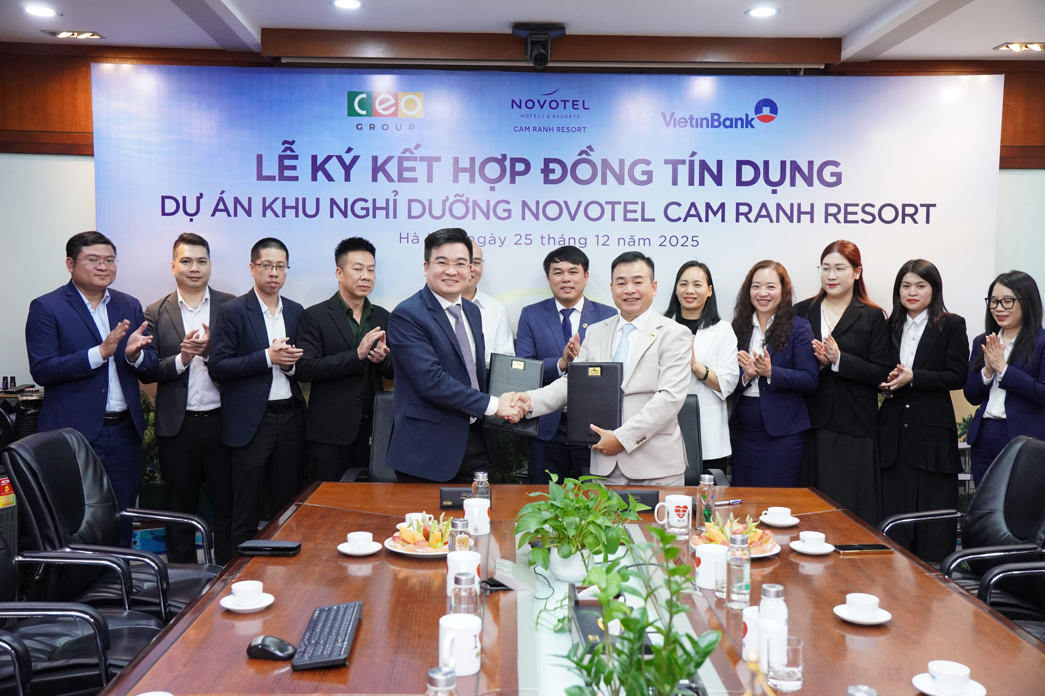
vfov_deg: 35.5
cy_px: 348
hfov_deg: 51.3
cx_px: 522
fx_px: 1088
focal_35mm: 38
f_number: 3.5
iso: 2000
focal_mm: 25
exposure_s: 1/160
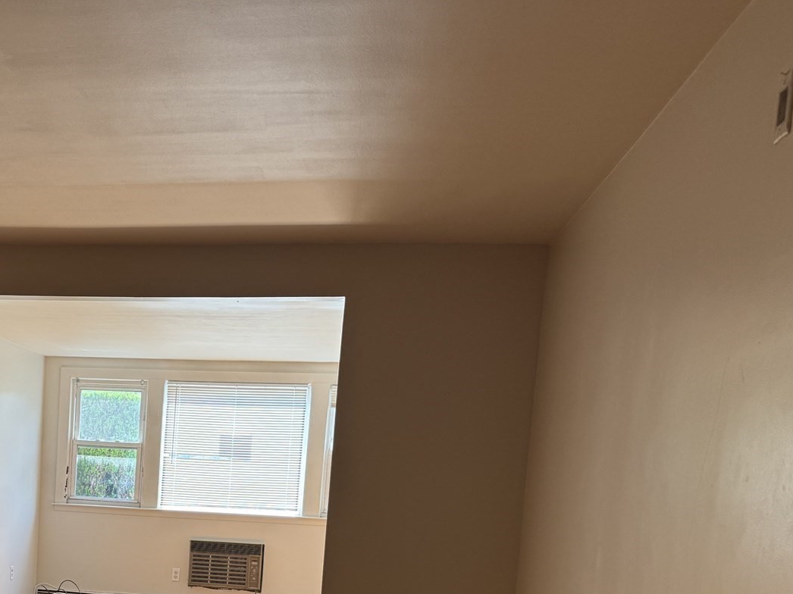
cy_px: 574
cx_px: 96
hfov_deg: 38.0
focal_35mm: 47
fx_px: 1076
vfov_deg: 29.2
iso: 80
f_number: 1.78
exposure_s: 1/120
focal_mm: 6.76
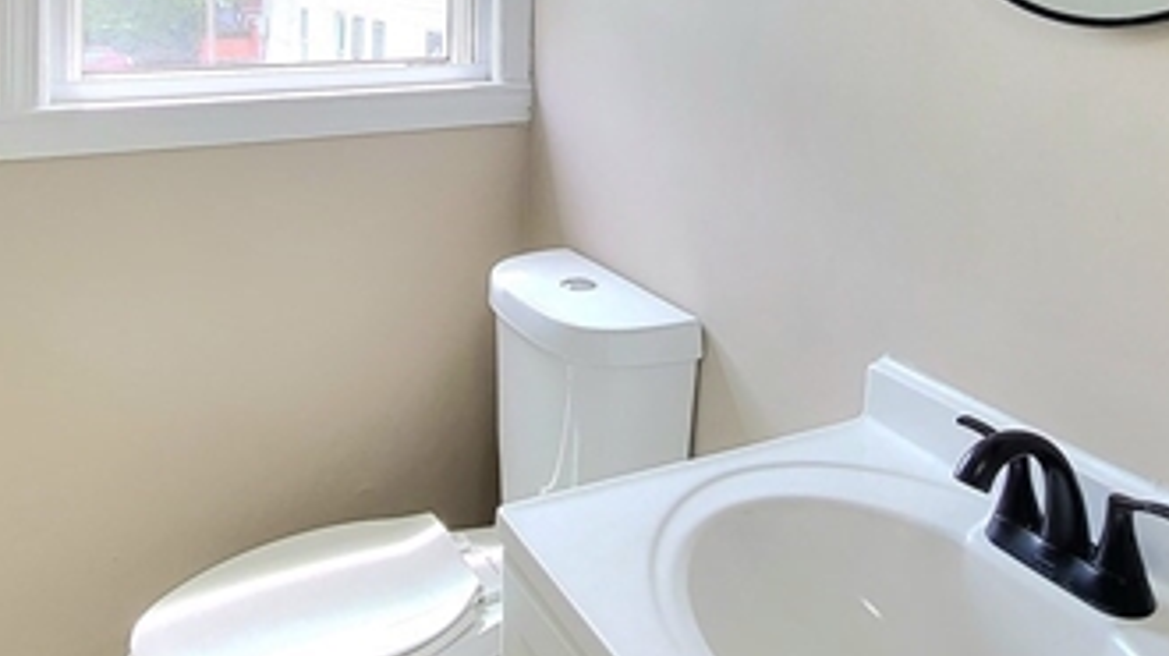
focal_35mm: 33
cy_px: 7
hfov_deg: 59.5
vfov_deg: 32.8
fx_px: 1022
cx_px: 613
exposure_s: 1/60.2
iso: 80
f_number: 2.2
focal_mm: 1.74
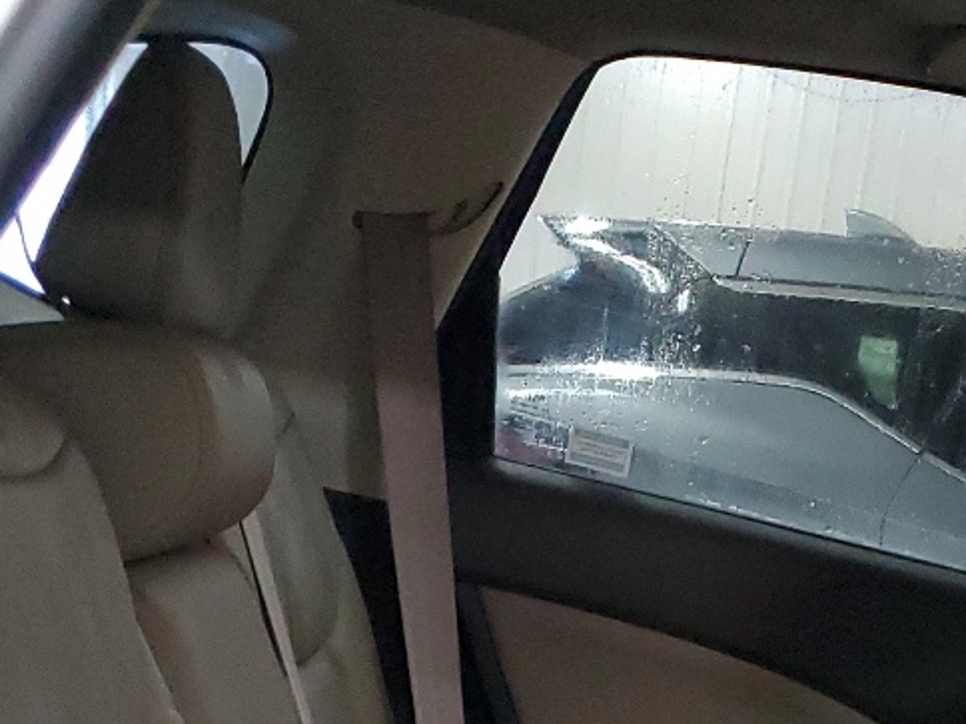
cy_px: 1127
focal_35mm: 86
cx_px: 1090
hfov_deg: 21.5
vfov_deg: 15.6
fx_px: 2400
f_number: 1.5
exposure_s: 1/60.2
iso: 404
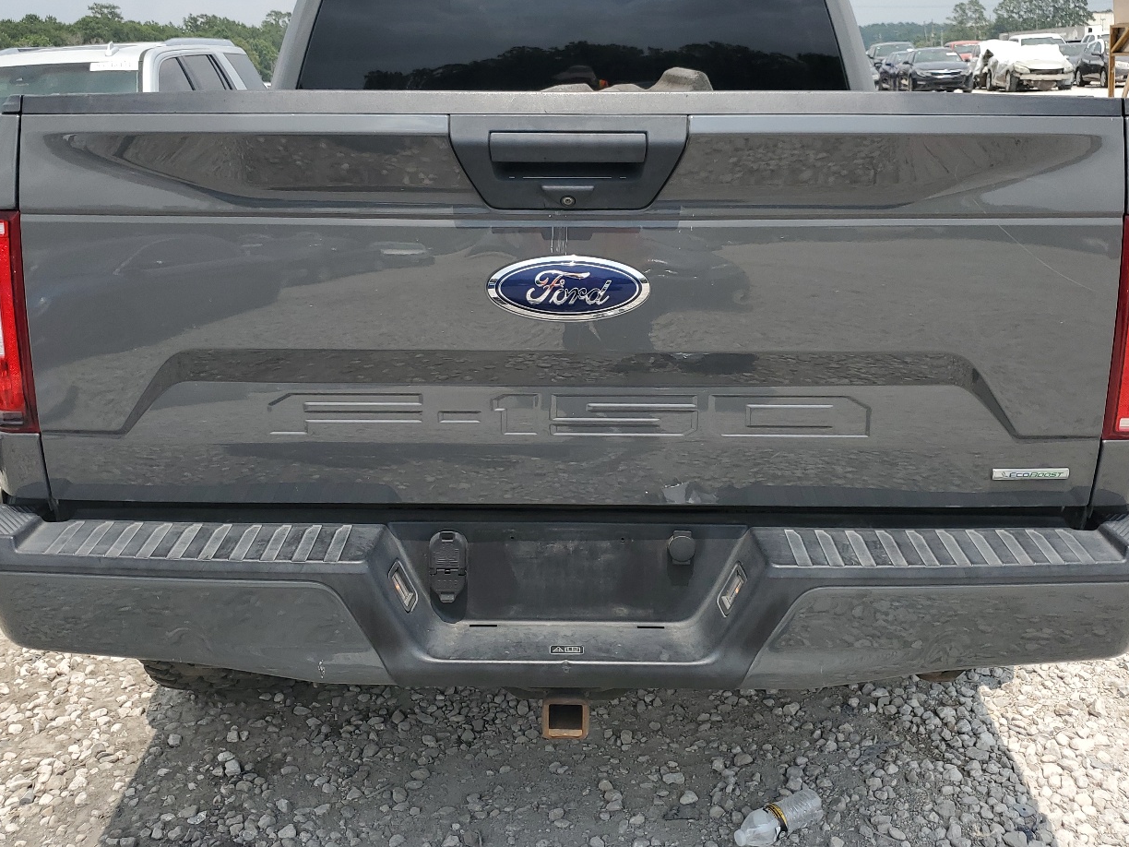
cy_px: 360
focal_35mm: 34
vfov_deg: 41.7
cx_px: 563
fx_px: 1109
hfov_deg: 54.0
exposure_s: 1/3333
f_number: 1.5
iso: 50
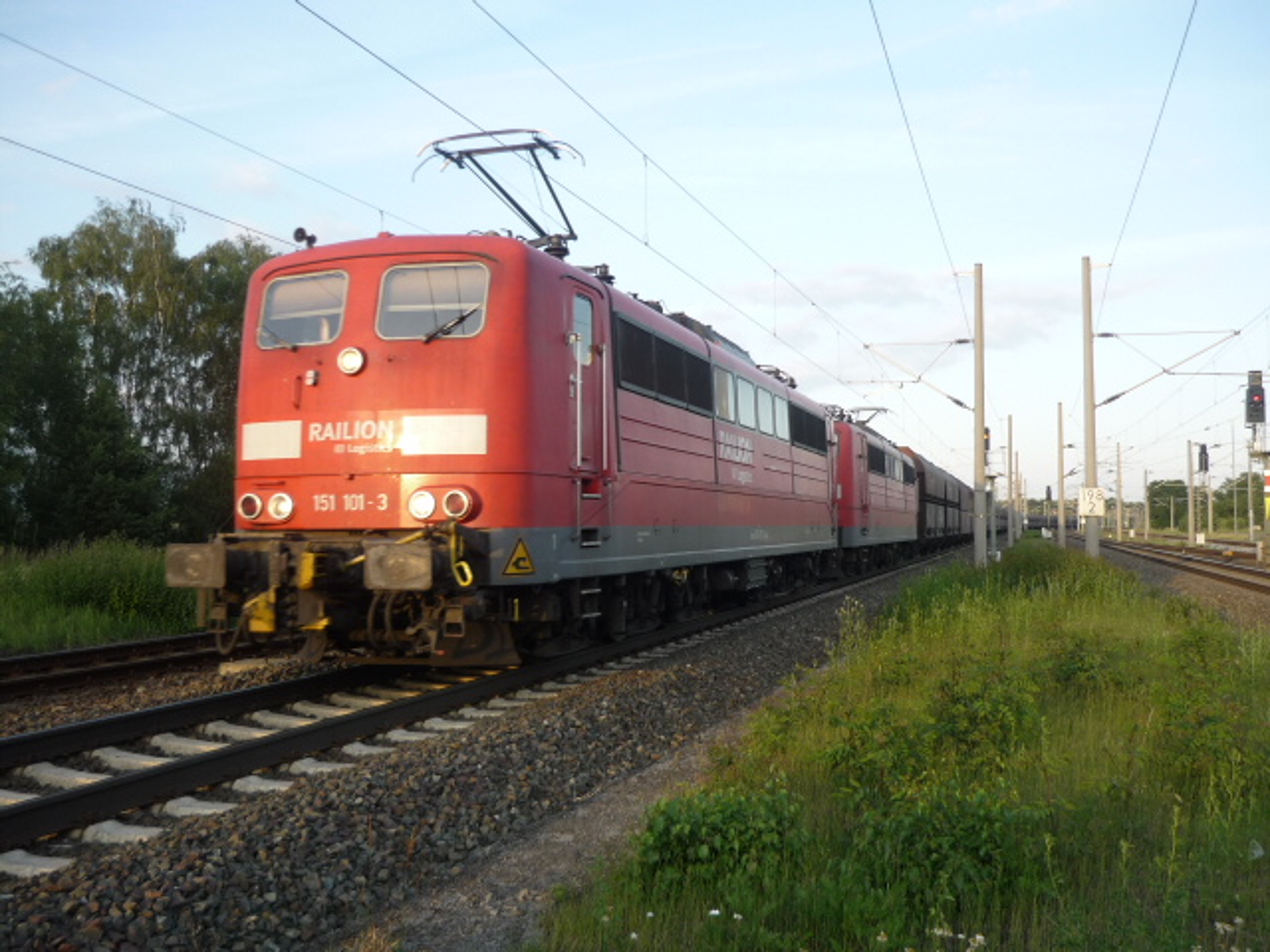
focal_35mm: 33
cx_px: 635
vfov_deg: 42.9
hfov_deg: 55.4
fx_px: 1211
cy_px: 476
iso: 100
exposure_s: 1/200
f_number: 2.8
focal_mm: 5.5
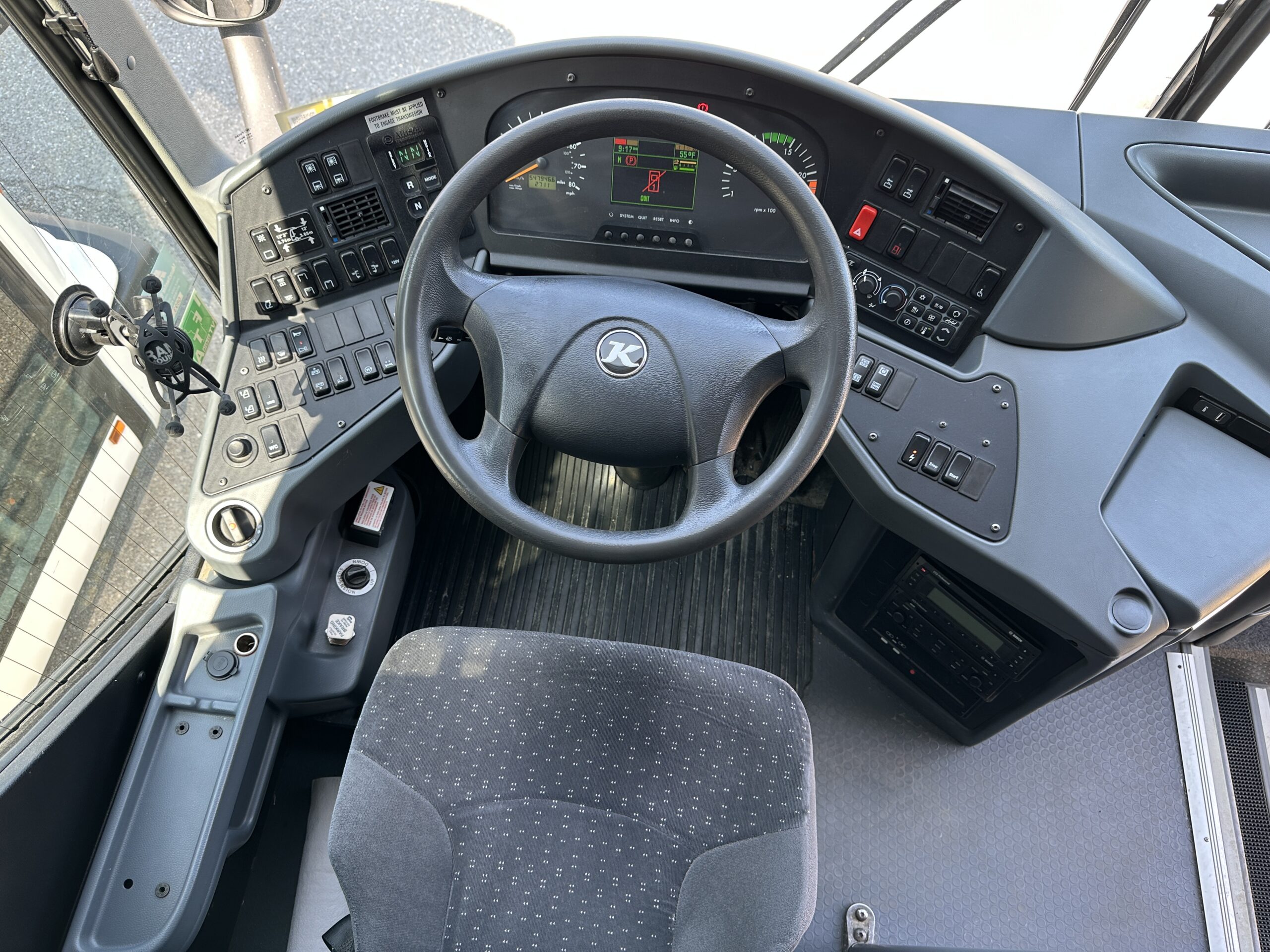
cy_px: 476
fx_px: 881
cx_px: 635
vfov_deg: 56.8
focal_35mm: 24
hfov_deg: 71.6
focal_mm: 6.86
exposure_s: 1/121
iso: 80
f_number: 1.78
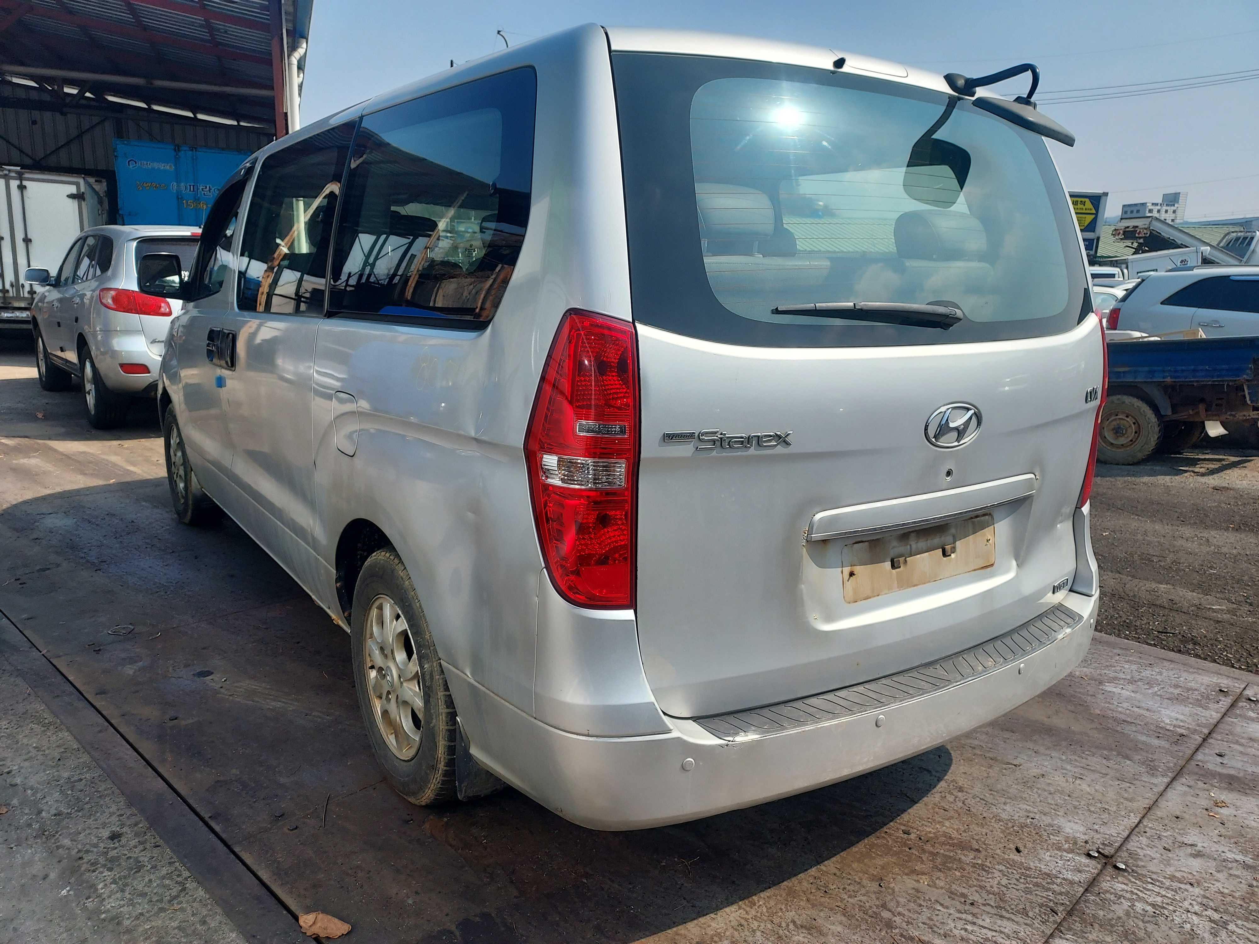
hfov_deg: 71.6
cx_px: 630
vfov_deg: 56.8
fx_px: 873
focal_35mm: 24
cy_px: 472
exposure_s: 1/1116
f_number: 1.8
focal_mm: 4.6
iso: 40
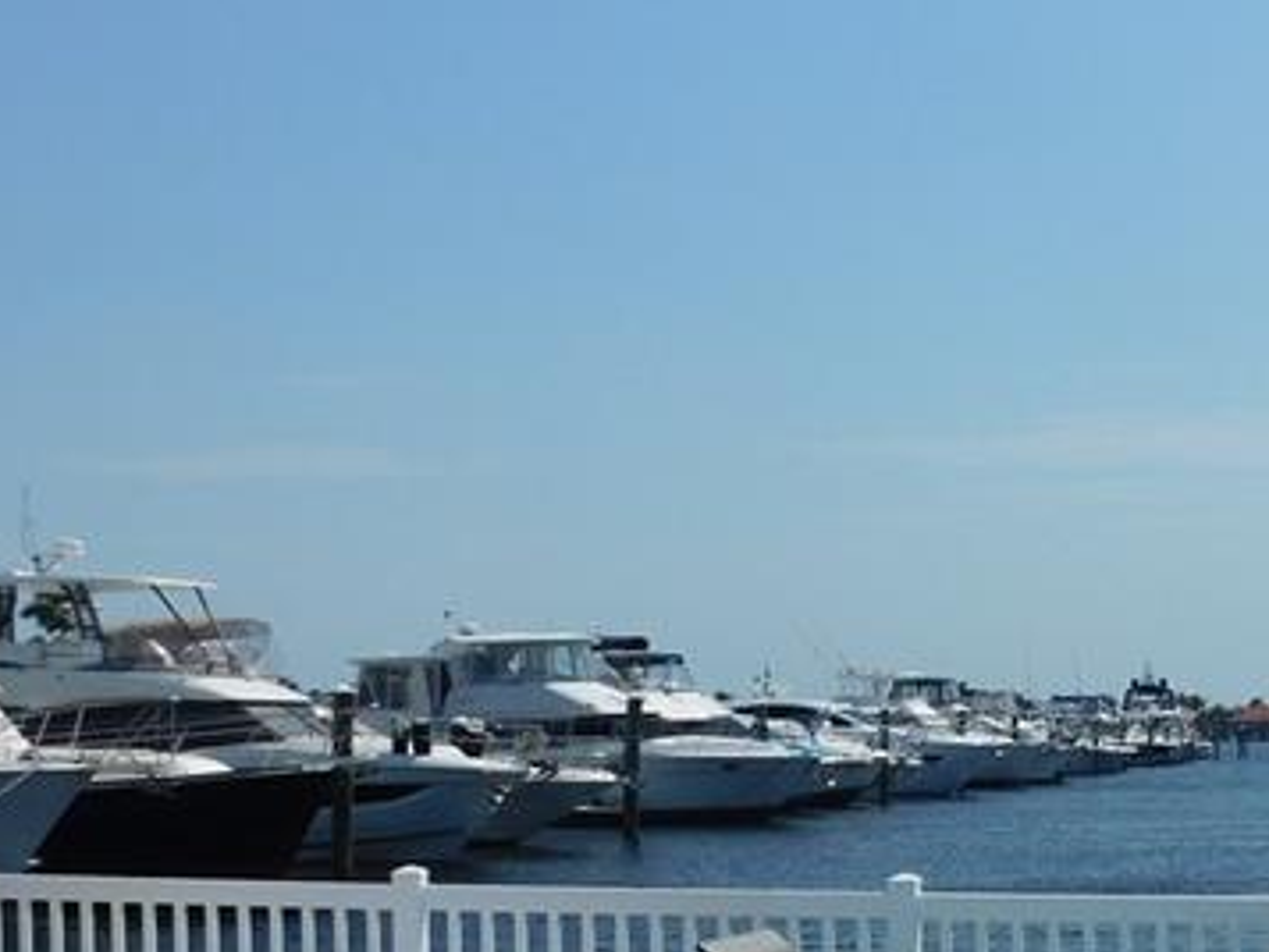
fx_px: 2420
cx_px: 1070
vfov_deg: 21.9
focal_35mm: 66
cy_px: 789
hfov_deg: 28.6
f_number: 6
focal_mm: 4
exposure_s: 1/1000
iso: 125
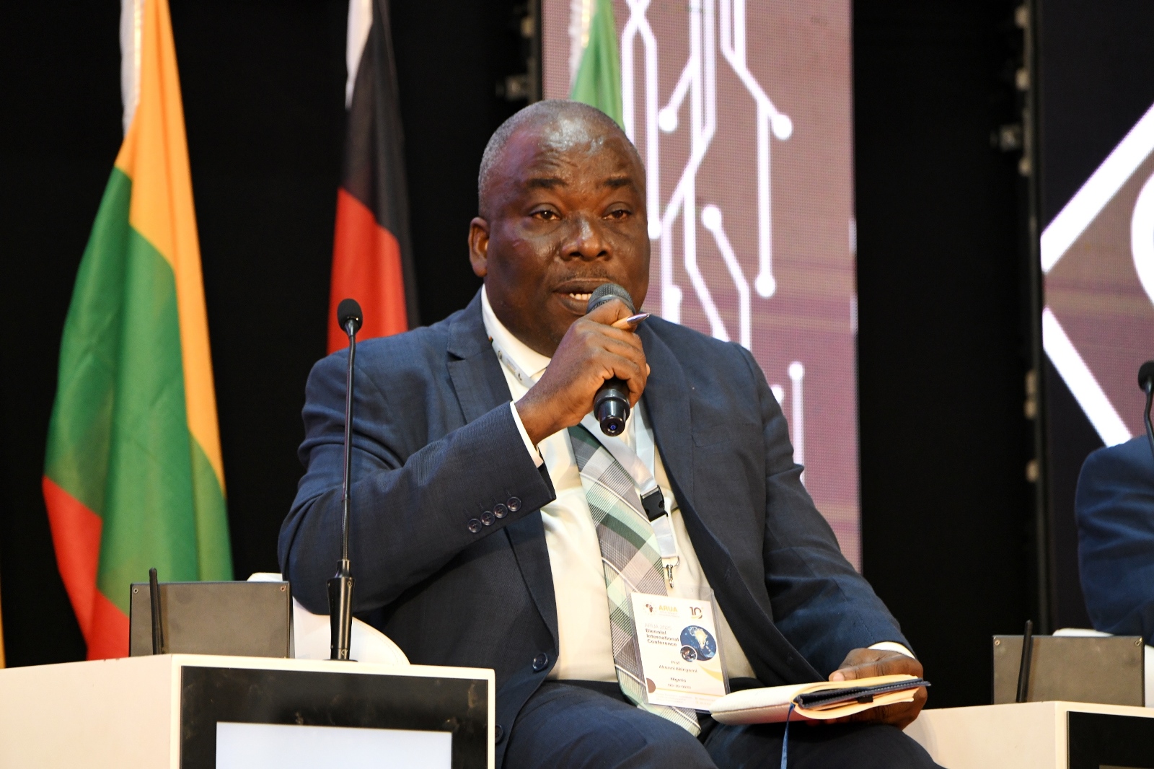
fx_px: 11537
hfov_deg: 5.7
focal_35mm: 360
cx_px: 577
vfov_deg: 3.8
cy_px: 384
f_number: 5.6
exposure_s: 1/125
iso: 3200
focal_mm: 360
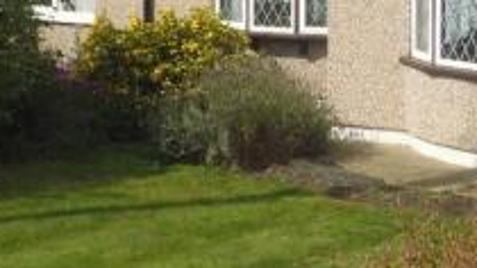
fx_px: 1340
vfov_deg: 11.3
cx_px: 501
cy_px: 6
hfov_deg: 19.5
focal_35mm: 106
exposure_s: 1/160
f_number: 10
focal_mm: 6.3
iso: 100
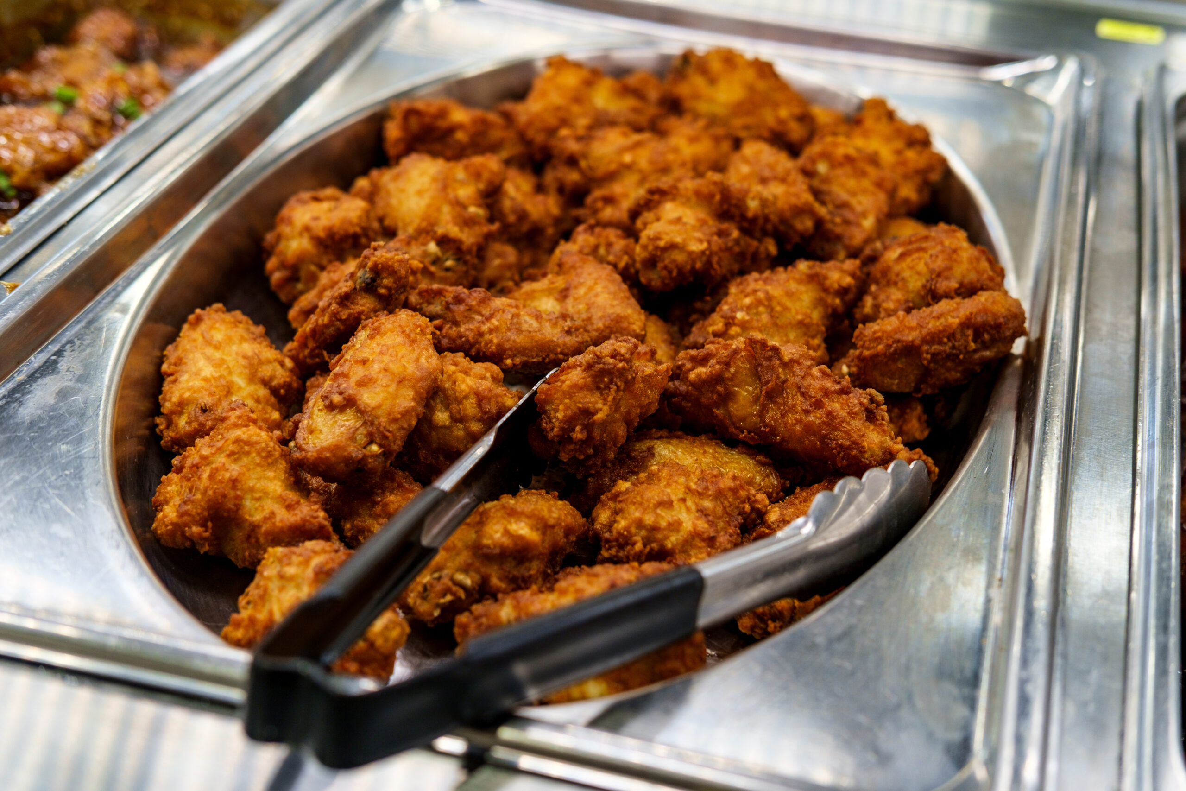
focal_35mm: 53
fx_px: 1746
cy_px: 396
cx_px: 593
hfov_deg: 37.5
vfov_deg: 25.5
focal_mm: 35
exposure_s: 1/125
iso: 200
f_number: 3.6
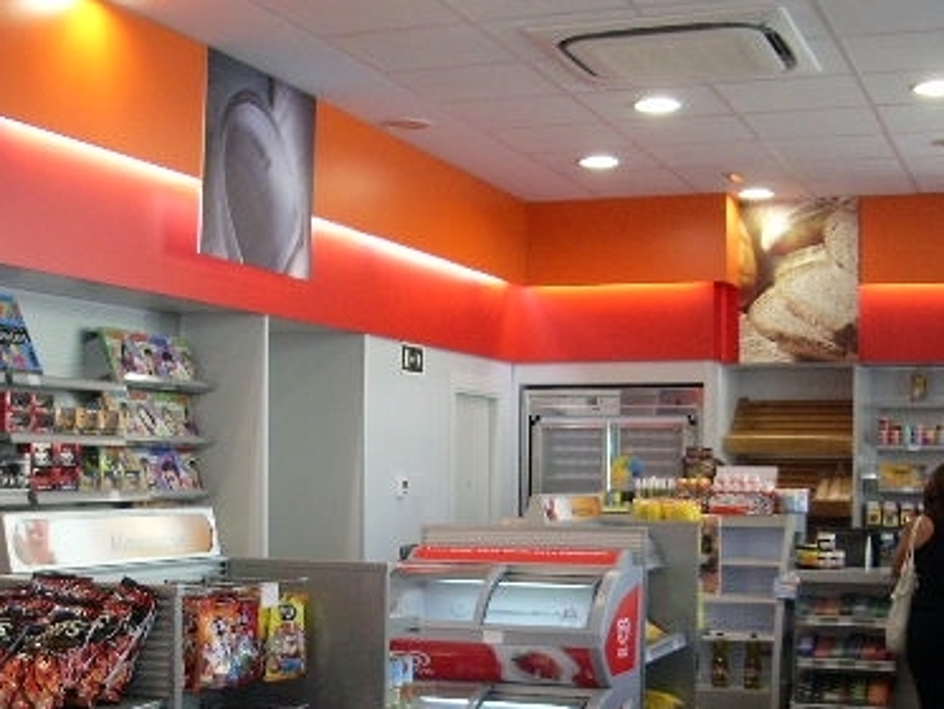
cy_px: 537
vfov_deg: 24.2
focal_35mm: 60
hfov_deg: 32.0
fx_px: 1637
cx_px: 349
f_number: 2.6
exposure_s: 1/80
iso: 160
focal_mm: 5.8
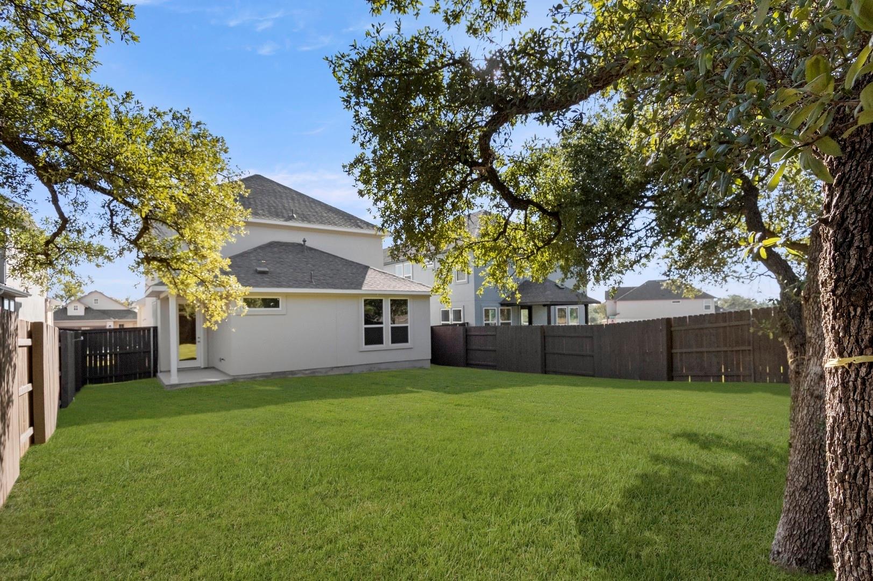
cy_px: 290
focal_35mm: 36
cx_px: 436
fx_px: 872
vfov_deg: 36.8
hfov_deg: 53.2
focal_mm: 24
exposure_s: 1/1000
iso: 400
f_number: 8
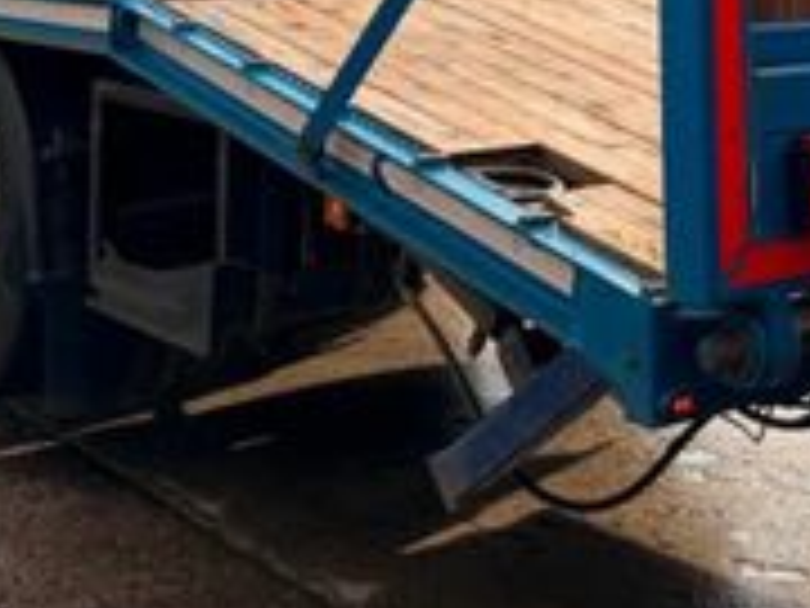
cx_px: 567
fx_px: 1872
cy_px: -302
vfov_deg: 16.8
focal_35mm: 80
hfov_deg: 24.2
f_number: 1.78
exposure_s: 1/3021
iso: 100
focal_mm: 6.76
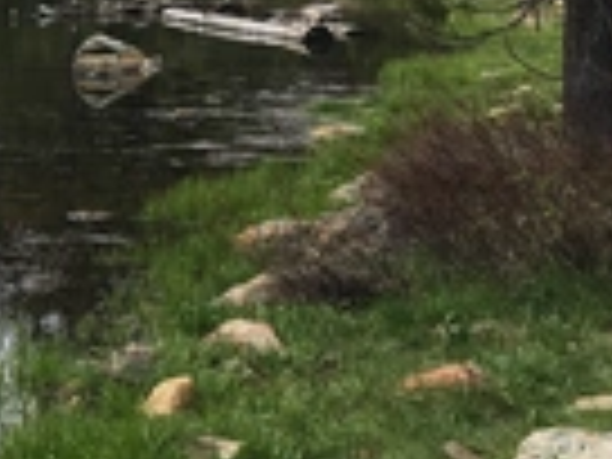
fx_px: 1803
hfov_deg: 16.7
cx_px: -410
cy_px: 81
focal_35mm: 102
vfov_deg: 14.4
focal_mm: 4.15
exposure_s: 1/894
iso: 25
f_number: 2.2
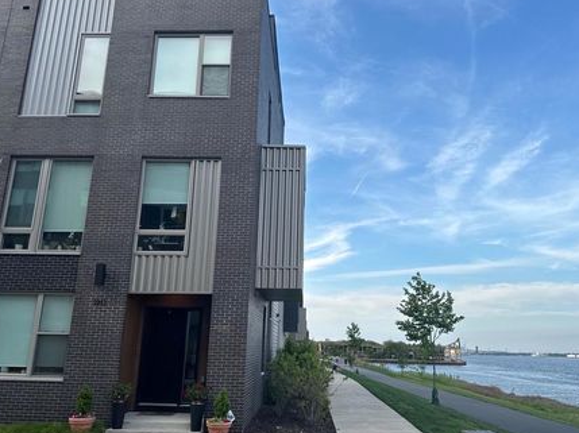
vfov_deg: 49.7
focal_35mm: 28
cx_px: 285
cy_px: 219
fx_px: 468
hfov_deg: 63.5
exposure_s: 1/1456
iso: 80
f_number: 1.78
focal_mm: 6.76
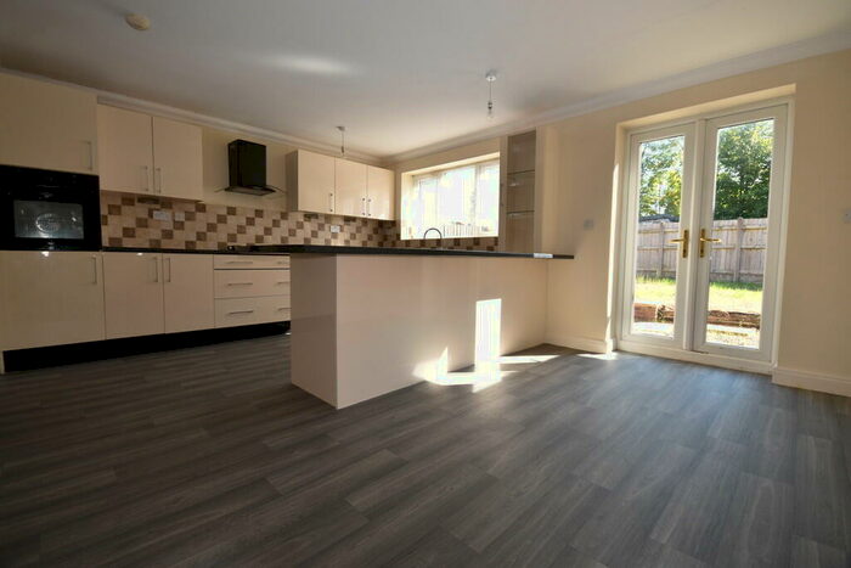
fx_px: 355
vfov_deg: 77.4
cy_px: 284
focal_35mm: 15
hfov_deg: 100.4
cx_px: 426
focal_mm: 10
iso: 280
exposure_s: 1/125
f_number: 5.6
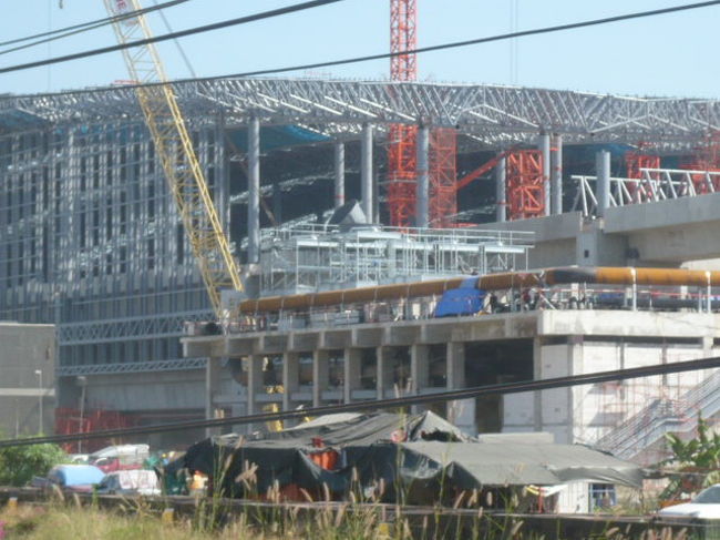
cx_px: 360
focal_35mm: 149
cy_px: 270
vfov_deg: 10.0
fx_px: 3098
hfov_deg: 13.3
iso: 100
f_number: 5.6
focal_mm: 16.4
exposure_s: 1/250
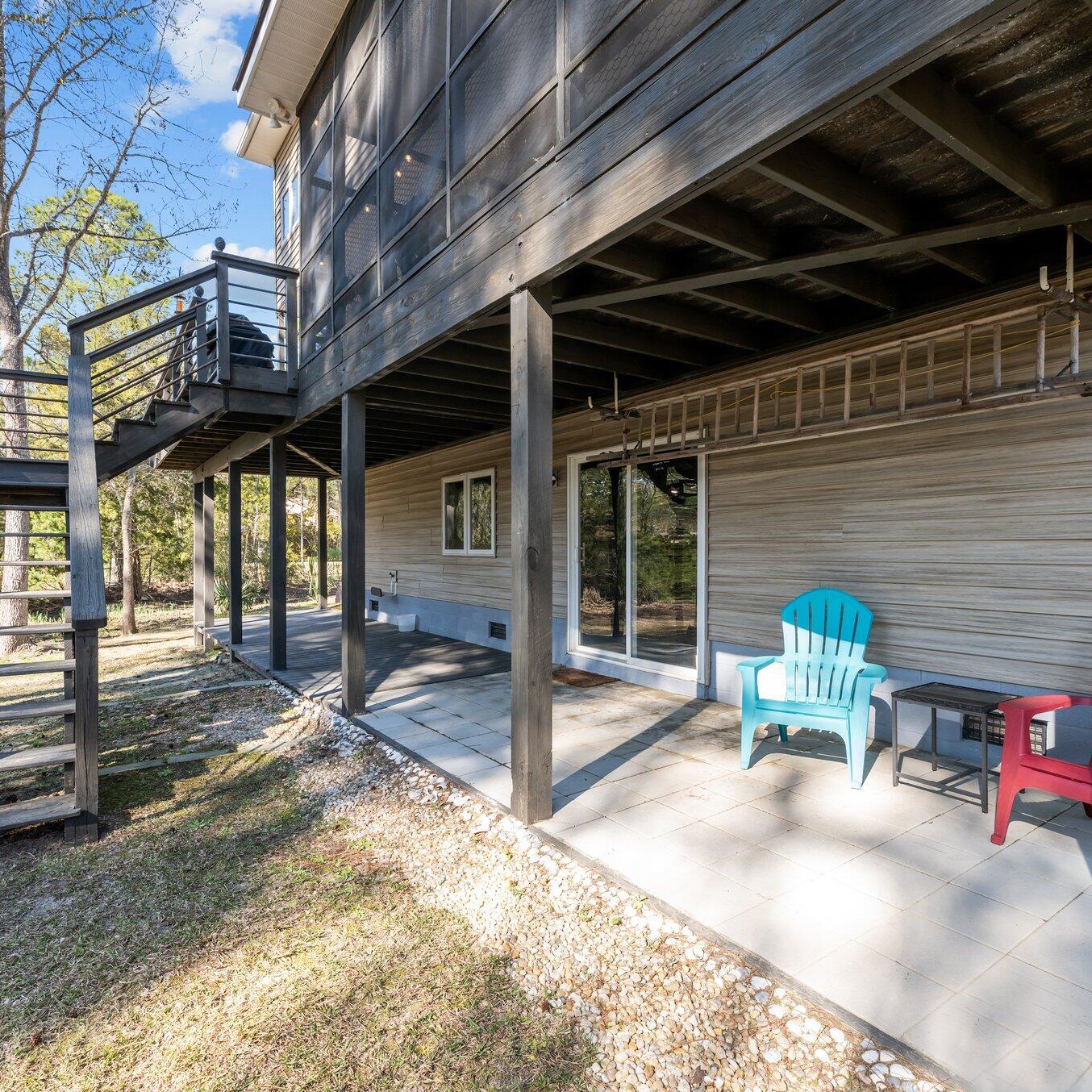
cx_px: 541
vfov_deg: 80.7
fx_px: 642
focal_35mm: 18
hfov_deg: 80.7
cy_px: 549
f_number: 9
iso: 320
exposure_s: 1/80
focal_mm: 14
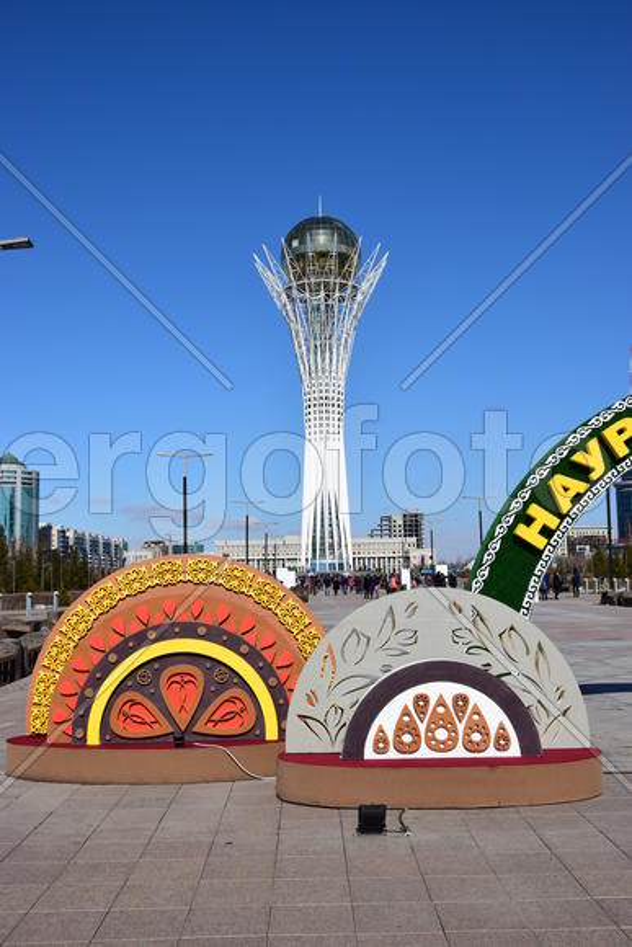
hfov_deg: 36.9
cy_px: 474
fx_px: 947
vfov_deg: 53.1
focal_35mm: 36
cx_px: 316
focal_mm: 24
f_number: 9
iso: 100
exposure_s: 1/400
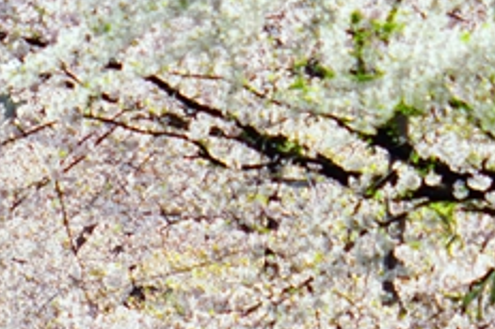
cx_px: 111
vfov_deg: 1.1
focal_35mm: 1244
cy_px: 473
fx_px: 17081
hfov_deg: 1.7
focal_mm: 240
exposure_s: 1/400
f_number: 6.3
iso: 320
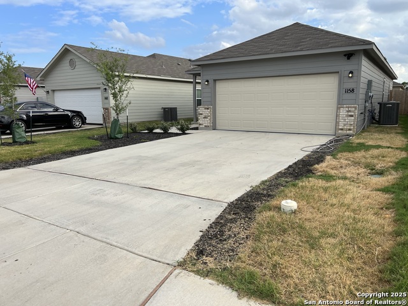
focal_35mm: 26
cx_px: 204
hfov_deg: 67.3
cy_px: 153
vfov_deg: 53.1
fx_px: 306
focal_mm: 5.7
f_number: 1.5
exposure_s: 1/2571
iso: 50
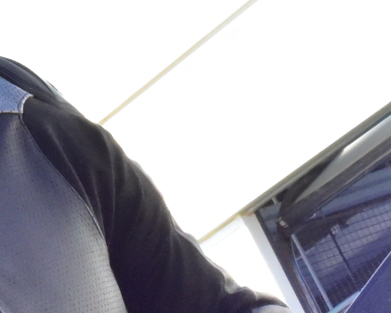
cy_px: 376
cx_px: 513
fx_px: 3565
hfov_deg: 6.2
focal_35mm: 308
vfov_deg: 5.0
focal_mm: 50
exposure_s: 1/200
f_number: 22
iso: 5000
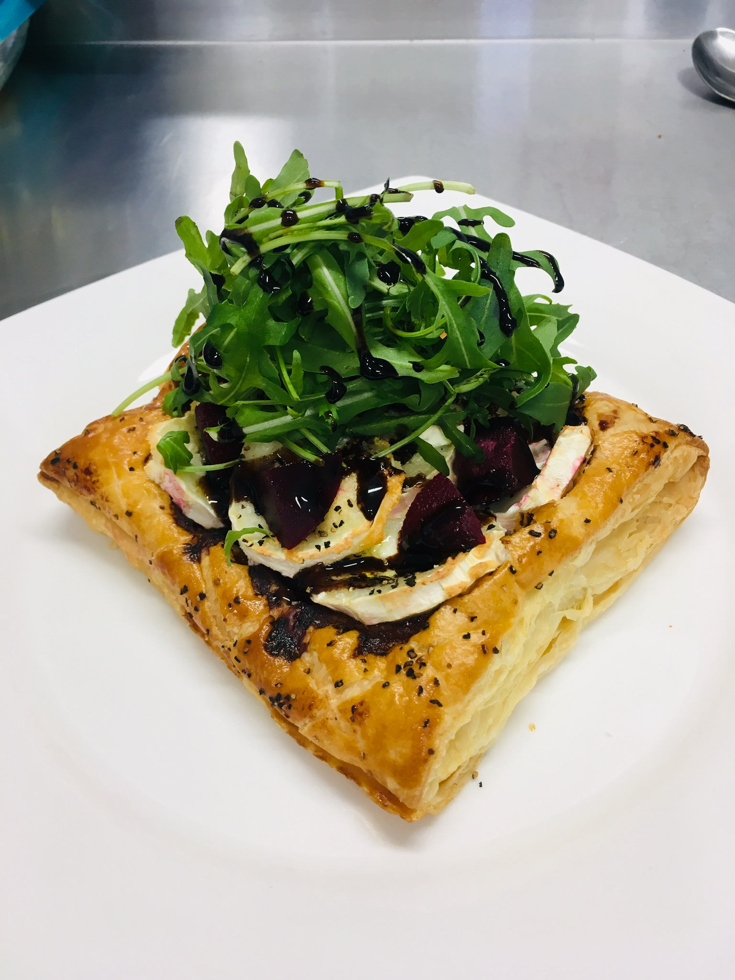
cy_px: 490
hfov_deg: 48.2
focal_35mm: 29
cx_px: 368
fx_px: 821
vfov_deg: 61.7
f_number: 2.2
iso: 25
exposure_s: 1/33
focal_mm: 4.15
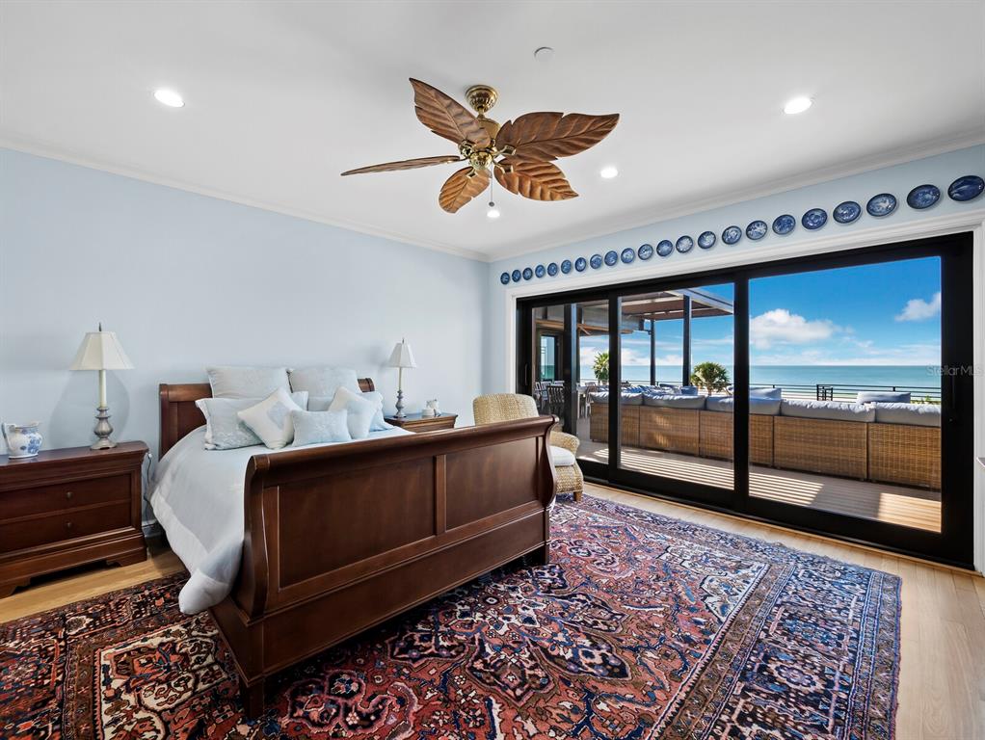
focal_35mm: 14
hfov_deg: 102.0
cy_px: 370
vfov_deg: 85.7
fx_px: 399
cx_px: 492
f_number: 11
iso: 250
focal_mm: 7
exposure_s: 1/3
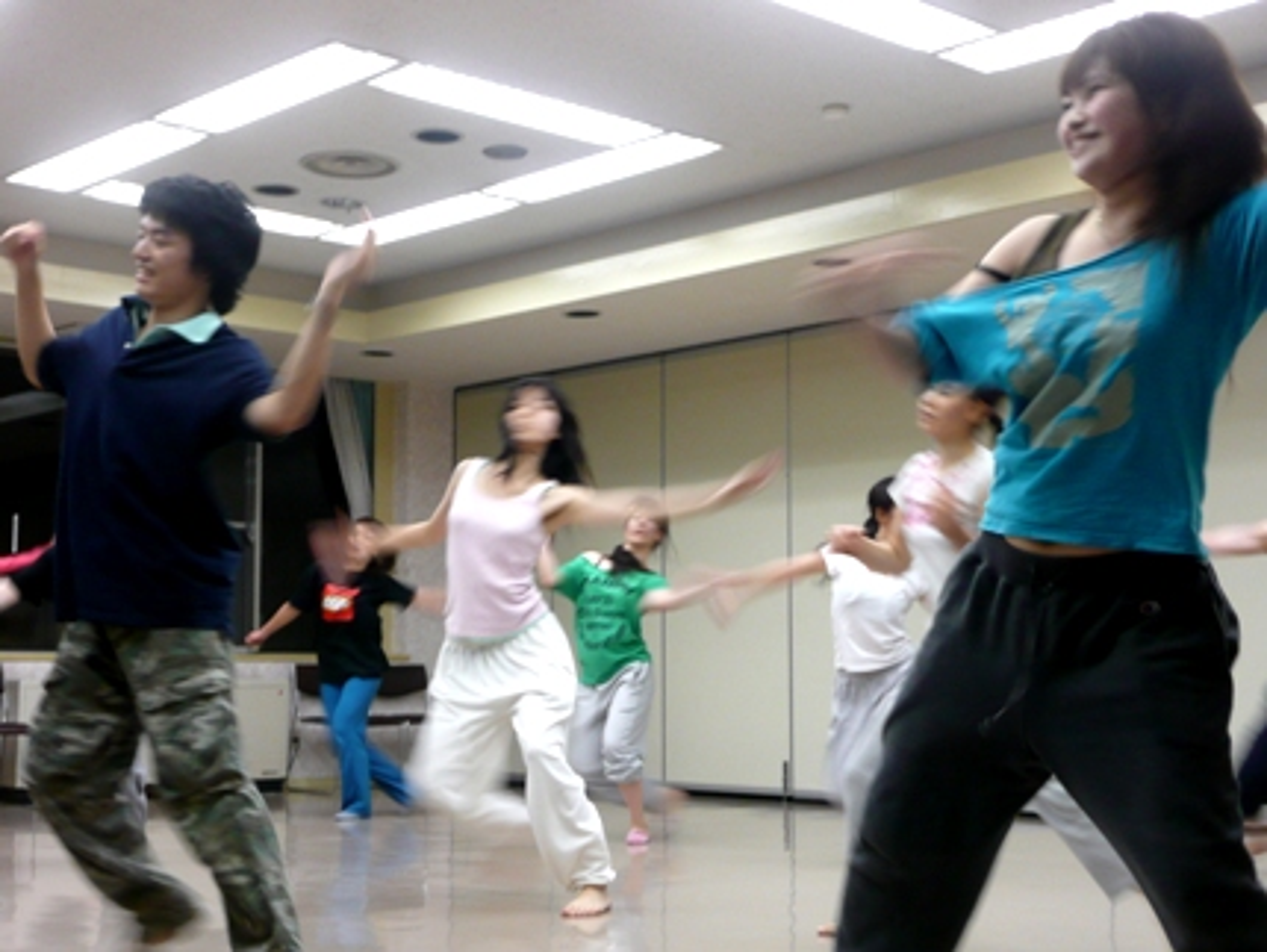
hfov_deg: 33.2
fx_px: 2124
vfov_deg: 25.3
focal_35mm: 58
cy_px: 476
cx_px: 634
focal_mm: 9.5
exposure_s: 1/20
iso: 200
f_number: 4.4
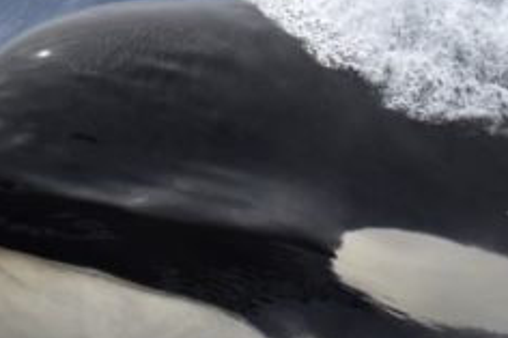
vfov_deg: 2.8
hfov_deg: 4.2
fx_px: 6938
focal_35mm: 492
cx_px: 476
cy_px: 128
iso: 900
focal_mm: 145
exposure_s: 1/8000
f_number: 5
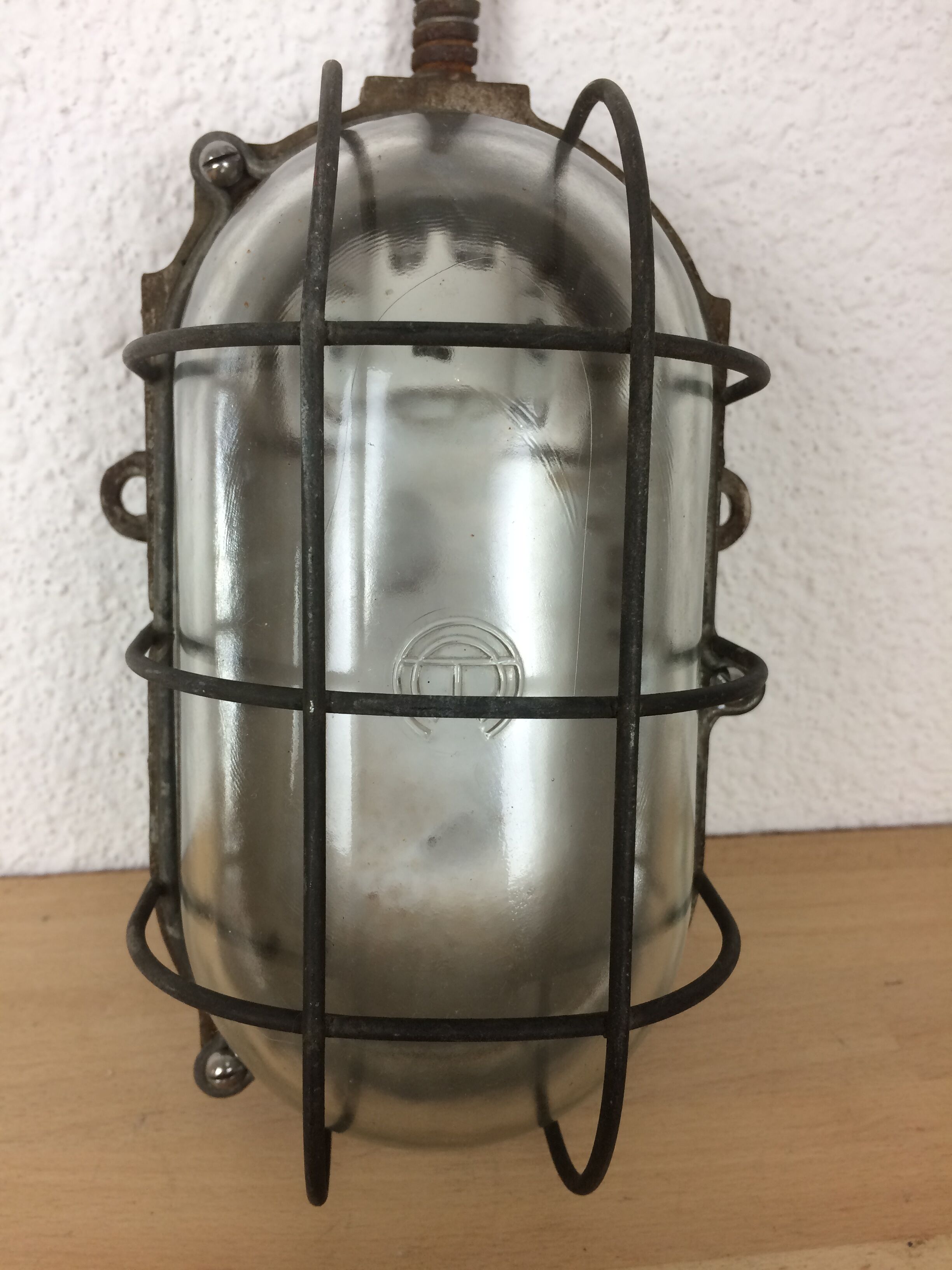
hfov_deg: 48.2
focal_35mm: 29
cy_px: 635
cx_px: 476
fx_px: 1063
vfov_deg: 61.7
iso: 32
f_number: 2.2
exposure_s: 1/33
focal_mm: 4.15
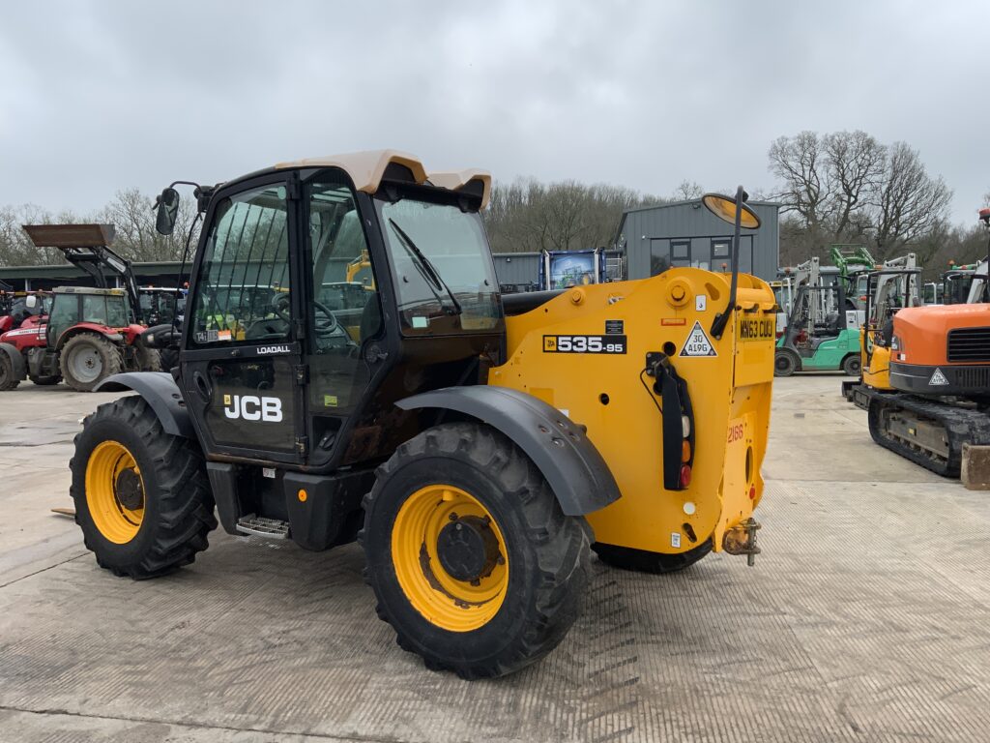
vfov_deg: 48.2
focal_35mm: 29
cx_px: 495
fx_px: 829
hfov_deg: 61.7
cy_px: 372
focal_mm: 3
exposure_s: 1/613
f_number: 1.8
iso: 16
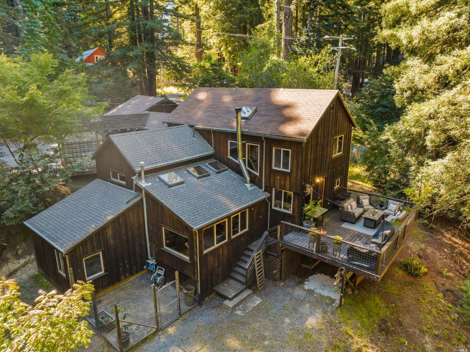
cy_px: 176
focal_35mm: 24
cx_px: 235
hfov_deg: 71.6
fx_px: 326
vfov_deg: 56.7
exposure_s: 1/8
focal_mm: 12.29
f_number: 4
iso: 840
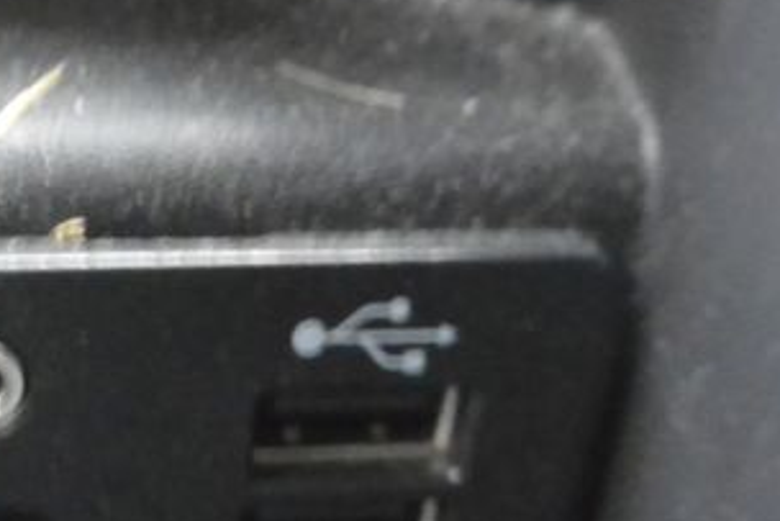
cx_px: -115
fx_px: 1973
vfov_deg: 14.8
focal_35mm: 91
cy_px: 509
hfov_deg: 21.1
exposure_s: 1/13
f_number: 3.5
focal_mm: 10
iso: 3200
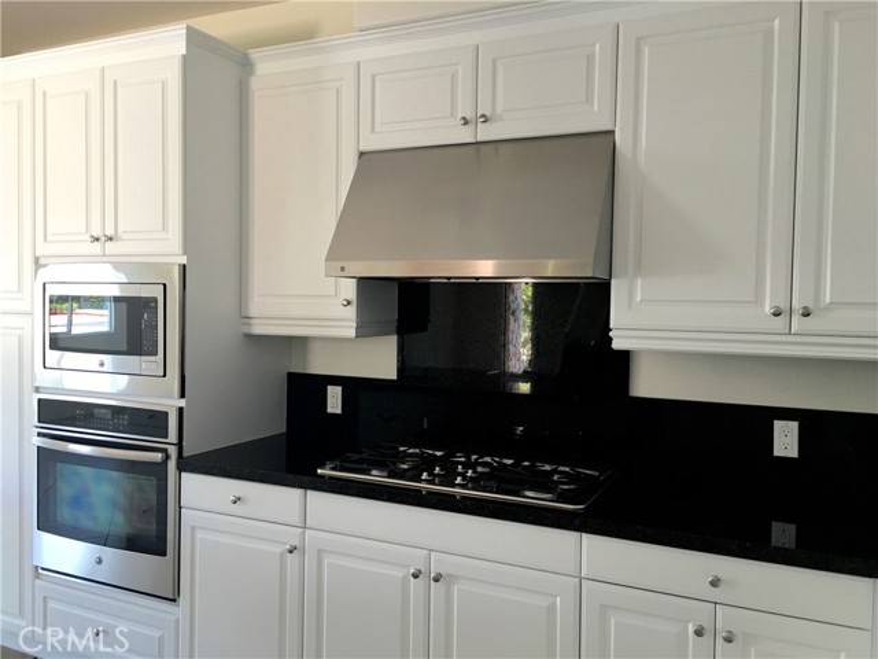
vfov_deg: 48.2
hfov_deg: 61.7
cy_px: 330
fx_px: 736
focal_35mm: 29
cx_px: 439
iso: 32
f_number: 2.2
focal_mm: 4.15
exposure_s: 1/15
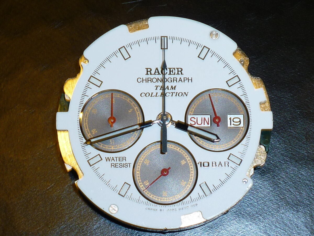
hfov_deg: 15.5
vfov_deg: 11.7
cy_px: 118
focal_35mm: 127
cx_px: 157
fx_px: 1152
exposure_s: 1/40
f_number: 5.2
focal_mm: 11.5
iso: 100
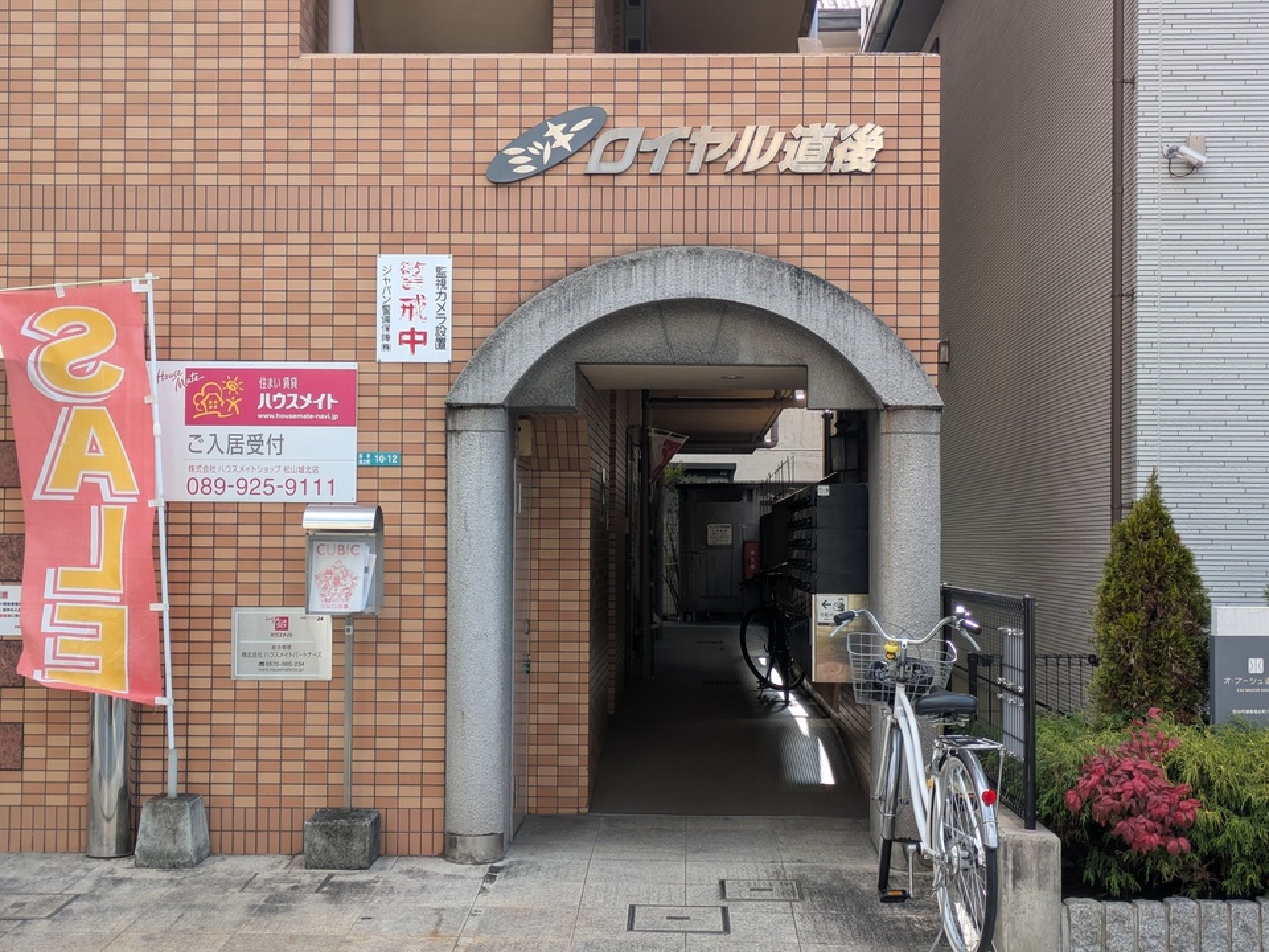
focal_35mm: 51
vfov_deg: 28.6
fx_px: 1870
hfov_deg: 37.5
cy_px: 476
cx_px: 634
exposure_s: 1/421
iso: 39
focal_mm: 5.43
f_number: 1.89
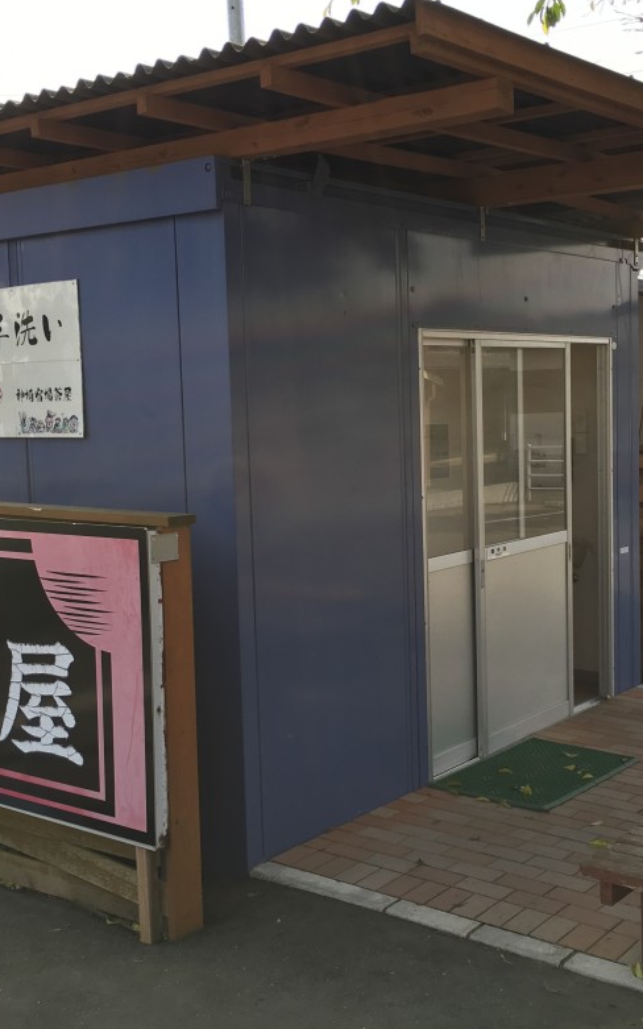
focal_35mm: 42
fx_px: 1178
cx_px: 414
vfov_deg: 47.2
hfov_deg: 30.4
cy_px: 513
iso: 25
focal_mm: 4.15
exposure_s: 1/574
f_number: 2.2
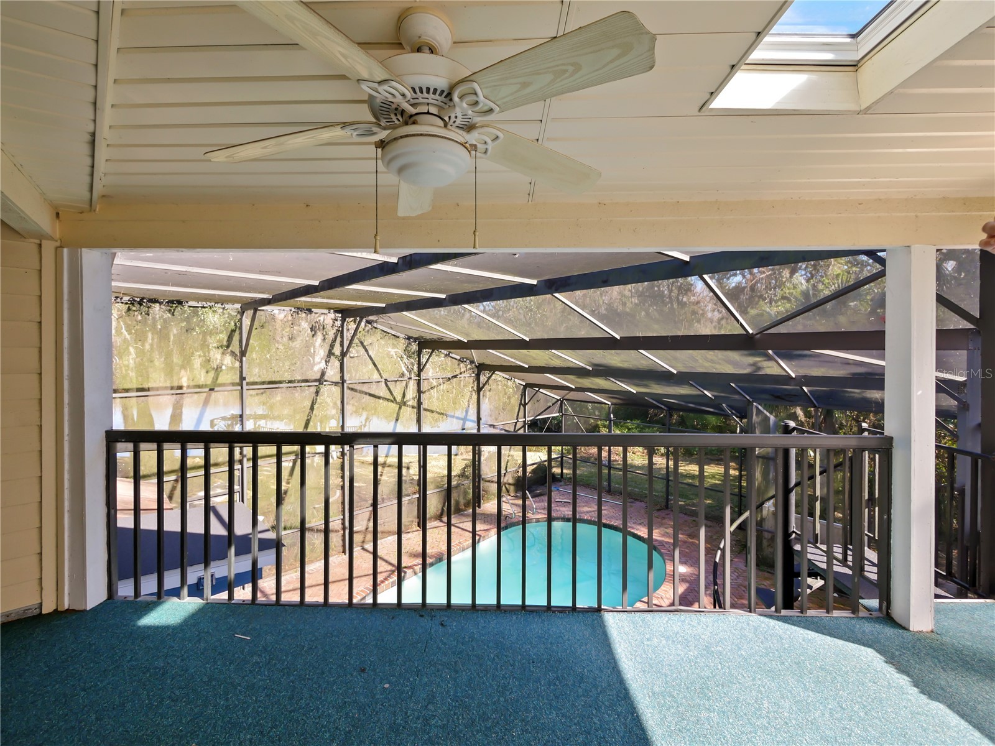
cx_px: 498
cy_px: 373
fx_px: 402
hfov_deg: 102.1
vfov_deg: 85.7
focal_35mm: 14
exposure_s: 1/125
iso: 200
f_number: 4.5
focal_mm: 7
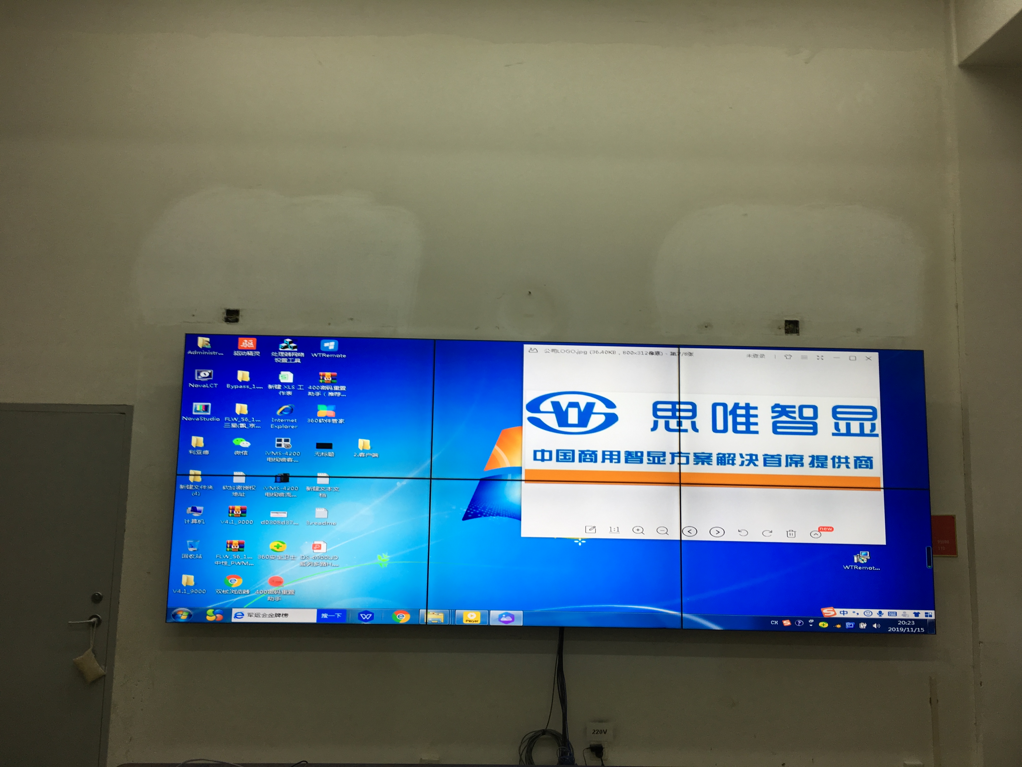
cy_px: 384
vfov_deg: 48.2
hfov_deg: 61.7
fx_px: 856
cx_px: 511
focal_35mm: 29
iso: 25
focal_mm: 4.15
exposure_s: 1/50
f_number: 2.2
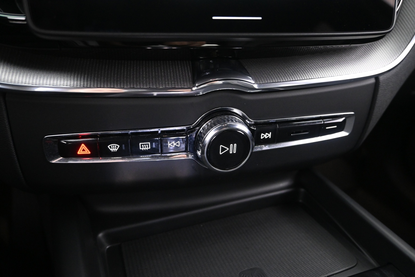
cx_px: 208
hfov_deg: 65.9
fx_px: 320
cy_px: 138
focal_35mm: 28
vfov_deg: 46.8
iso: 3200
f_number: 3.8
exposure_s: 1/13
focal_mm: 18.5
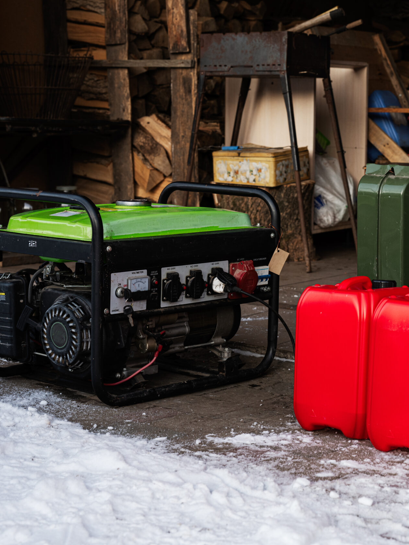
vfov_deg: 26.7
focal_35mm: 73
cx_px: 324
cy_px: 272
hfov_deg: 20.0
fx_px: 1150
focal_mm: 50
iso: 250
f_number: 5.6
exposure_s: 1/8
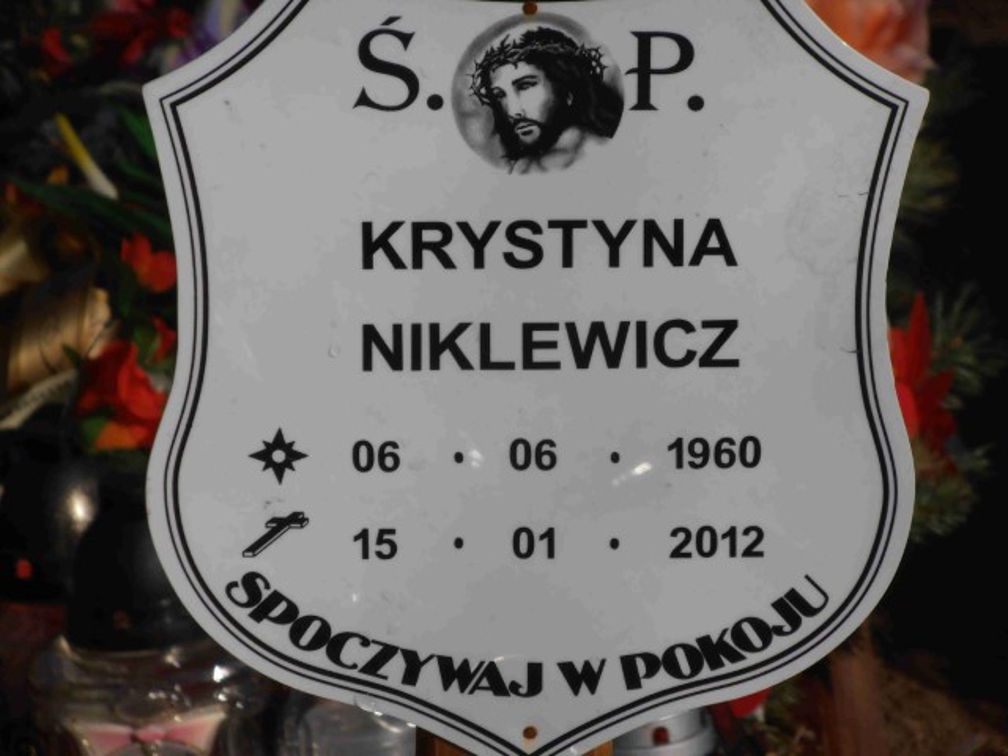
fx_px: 6989
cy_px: 378
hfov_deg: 8.2
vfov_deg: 6.2
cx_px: 504
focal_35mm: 240
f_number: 5.7
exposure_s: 1/1250
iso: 80
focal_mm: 42.54
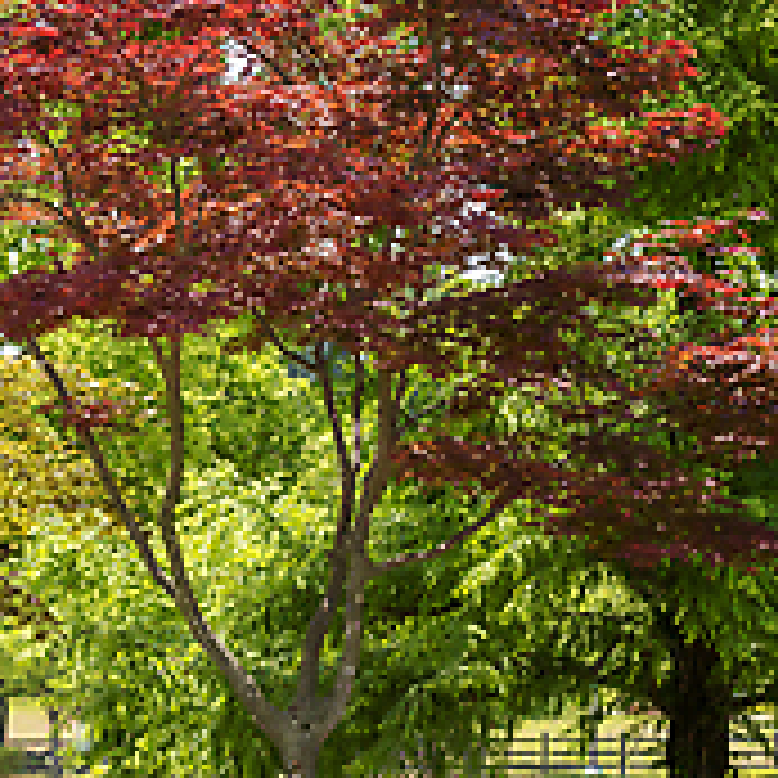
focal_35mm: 187
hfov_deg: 9.3
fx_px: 4755
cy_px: 598
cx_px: 227
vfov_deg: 9.3
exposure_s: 1/250
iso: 160
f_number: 5.6
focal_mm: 95
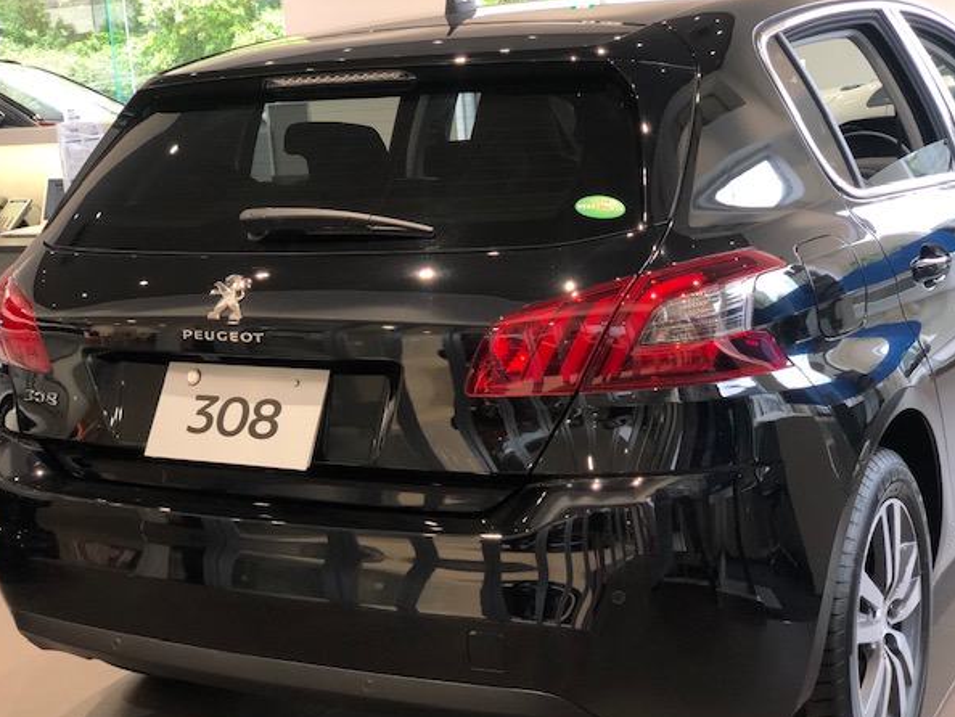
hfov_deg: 34.3
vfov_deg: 26.1
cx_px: 471
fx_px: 1546
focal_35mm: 56
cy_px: 379
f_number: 2.4
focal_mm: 6
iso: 80
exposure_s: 1/60
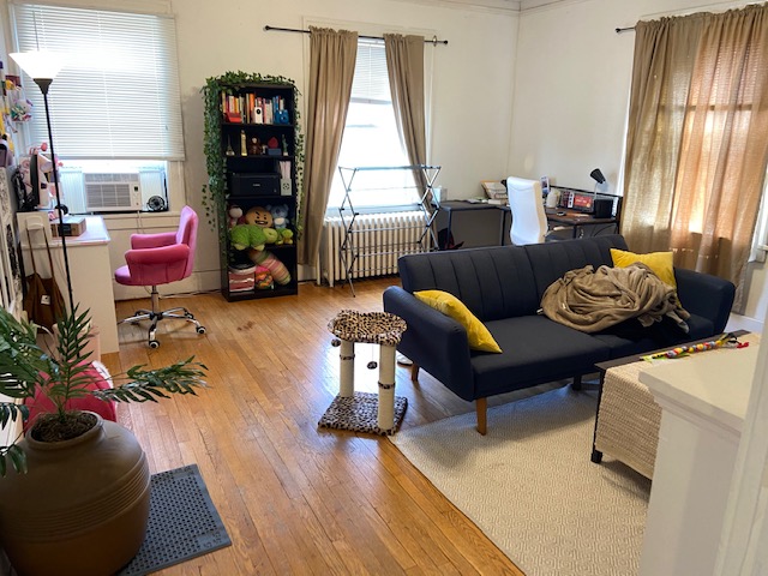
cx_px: 384
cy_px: 288
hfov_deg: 67.3
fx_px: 577
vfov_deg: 53.1
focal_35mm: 26
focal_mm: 4.25
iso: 125
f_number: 1.8
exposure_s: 1/60
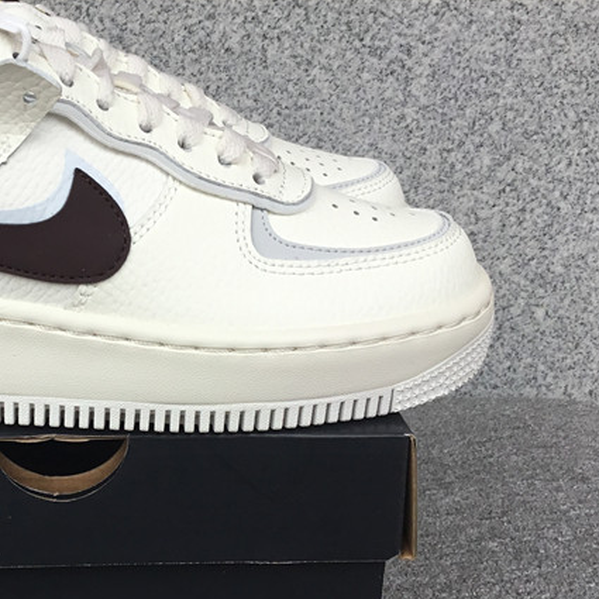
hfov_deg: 28.6
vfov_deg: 29.4
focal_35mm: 58
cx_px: 82
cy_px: 371
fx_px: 1135
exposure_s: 1/191
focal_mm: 3.3
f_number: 2.4
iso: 25
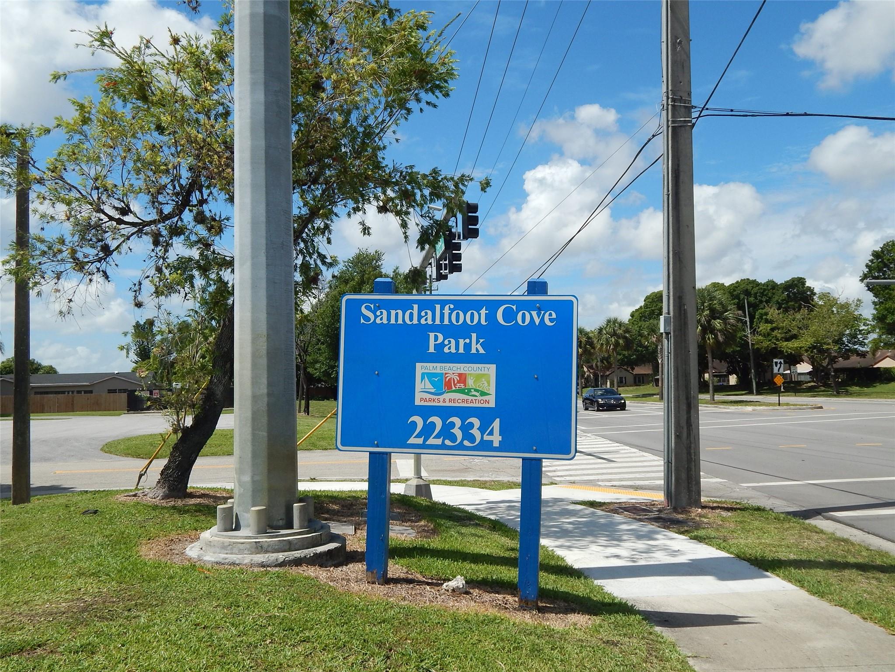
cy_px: 336
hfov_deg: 58.4
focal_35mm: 31
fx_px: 802
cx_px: 448
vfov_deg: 45.4
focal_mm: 5.6
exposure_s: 1/640
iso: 125
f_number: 6.5
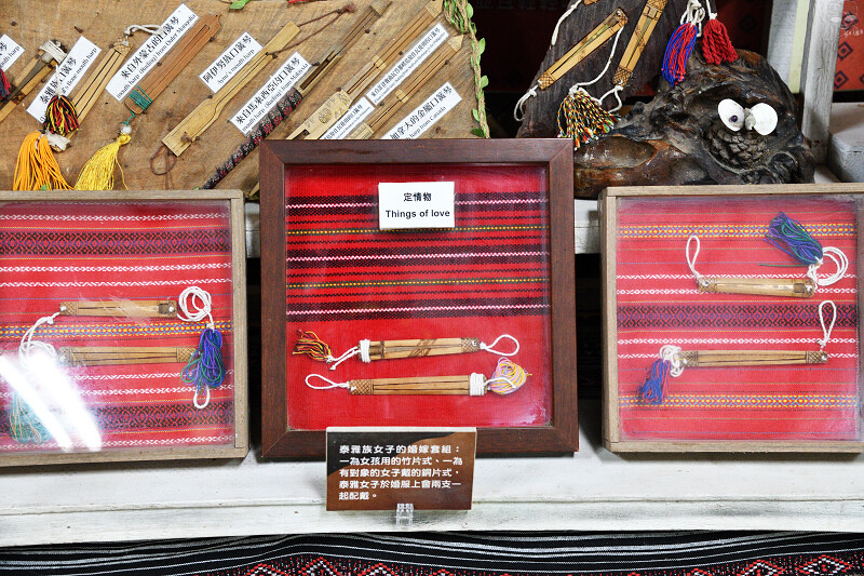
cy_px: 288
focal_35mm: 58
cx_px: 432
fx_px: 1392
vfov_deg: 23.4
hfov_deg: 34.5
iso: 3200
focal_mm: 58
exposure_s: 1/60
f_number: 5.6
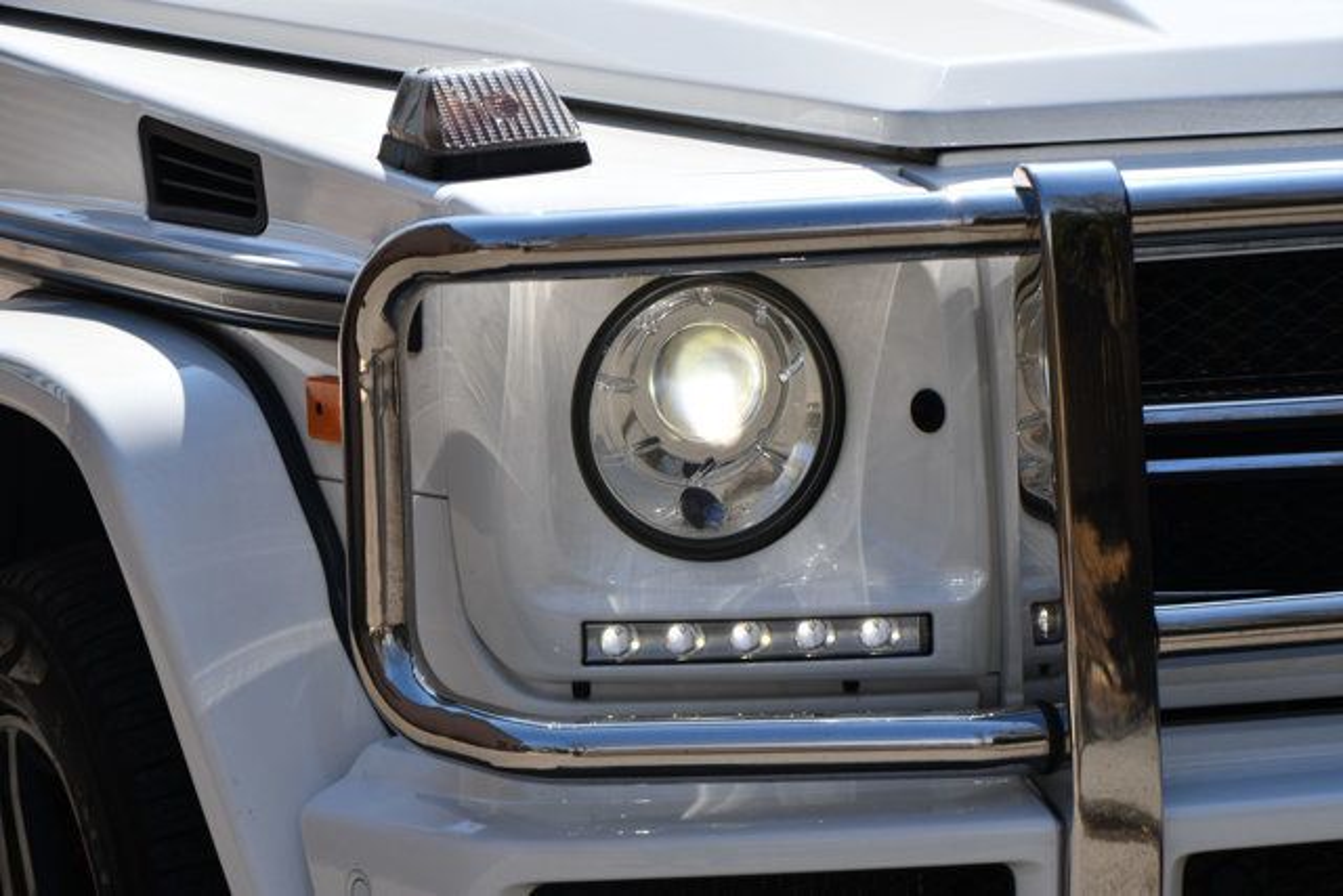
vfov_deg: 9.3
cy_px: 448
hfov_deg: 14.0
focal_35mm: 147
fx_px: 5485
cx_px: 672
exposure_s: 1/250
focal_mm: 98
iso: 100
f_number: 8
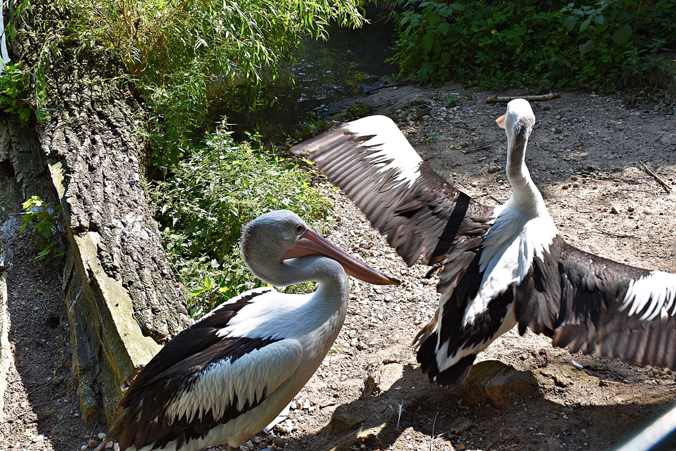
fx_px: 901
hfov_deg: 41.1
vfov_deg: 28.1
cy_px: 226
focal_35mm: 48
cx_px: 338
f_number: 8
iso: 200
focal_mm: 32
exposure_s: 1/250
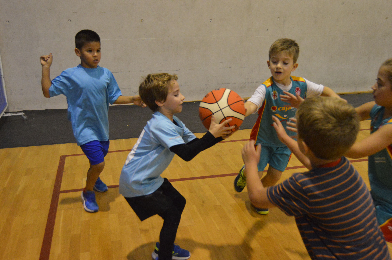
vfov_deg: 38.3
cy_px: 130
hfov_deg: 55.1
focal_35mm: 34
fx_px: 375
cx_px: 196
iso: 3200
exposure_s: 1/200
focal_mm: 23
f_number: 3.8
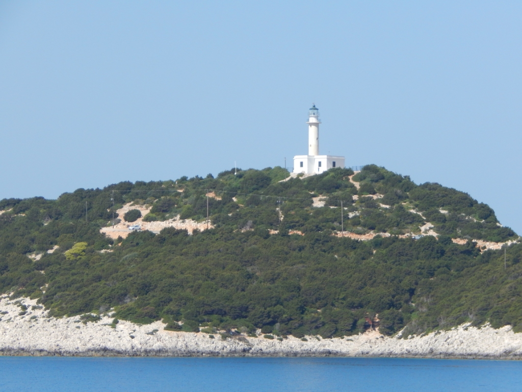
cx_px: 261
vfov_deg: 6.4
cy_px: 196
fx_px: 3498
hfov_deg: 8.5
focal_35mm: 232
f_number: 5.6
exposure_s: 1/640
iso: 125
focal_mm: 41.7
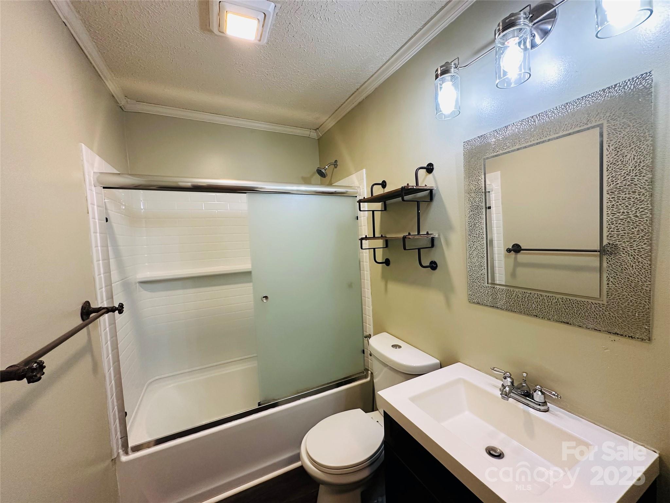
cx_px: 335
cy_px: 252
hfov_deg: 102.1
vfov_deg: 85.7
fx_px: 271
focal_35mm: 14
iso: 250
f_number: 2.2
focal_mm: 2.22
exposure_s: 1/120
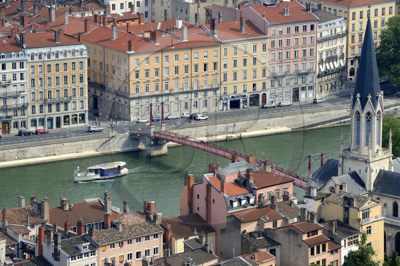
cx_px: 200
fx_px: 1999
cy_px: 133
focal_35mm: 180
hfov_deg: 11.4
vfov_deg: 7.6
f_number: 9
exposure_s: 1/320
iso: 200
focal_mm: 180
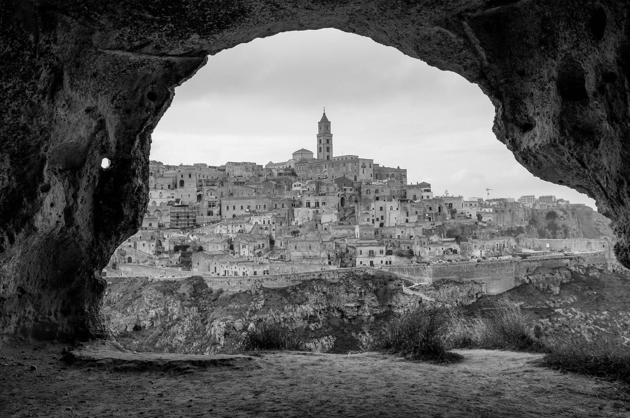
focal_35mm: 36
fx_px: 629
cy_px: 209
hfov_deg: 53.2
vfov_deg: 36.8
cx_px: 315
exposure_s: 1/200
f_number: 8
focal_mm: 24
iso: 200
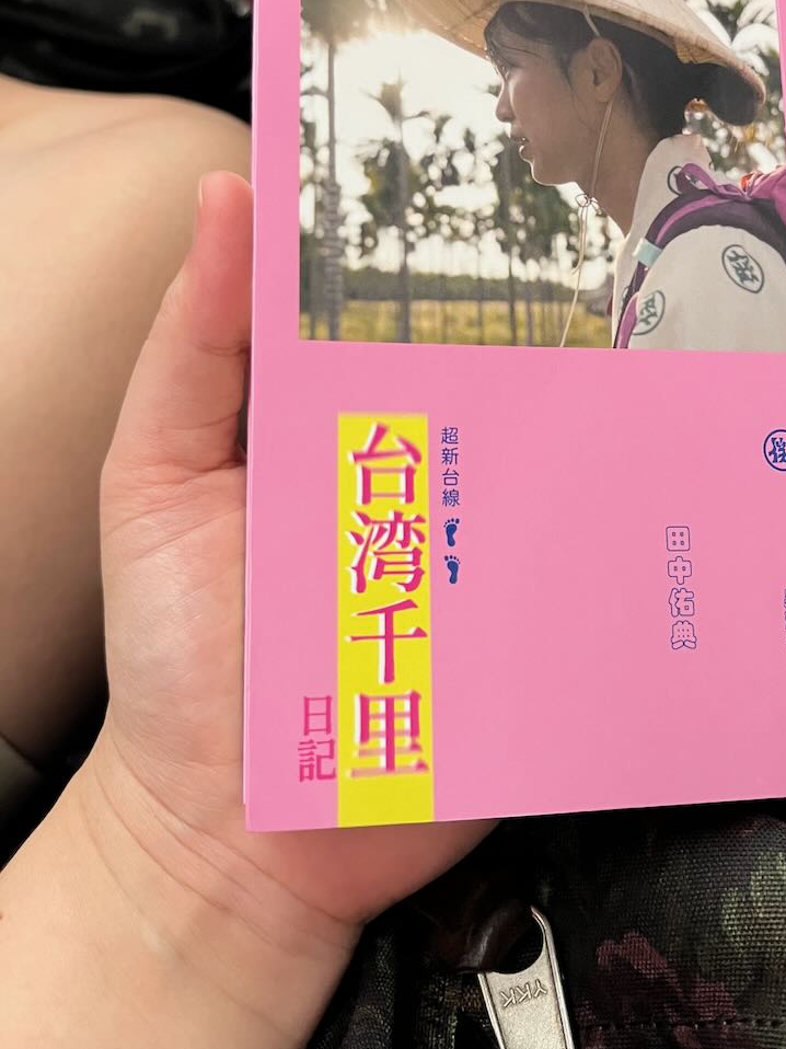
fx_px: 1151
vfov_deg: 48.1
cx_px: 470
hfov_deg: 37.6
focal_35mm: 38
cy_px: 343
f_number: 1.6
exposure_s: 1/60
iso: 250
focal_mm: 5.1
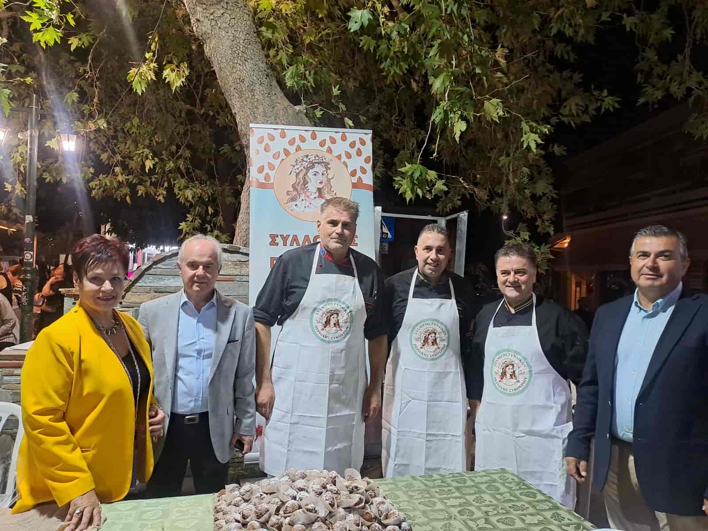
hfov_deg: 69.4
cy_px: 266
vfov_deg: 54.9
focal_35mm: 25
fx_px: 511
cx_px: 354
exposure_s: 1/50
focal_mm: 4.65
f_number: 1.8
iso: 200
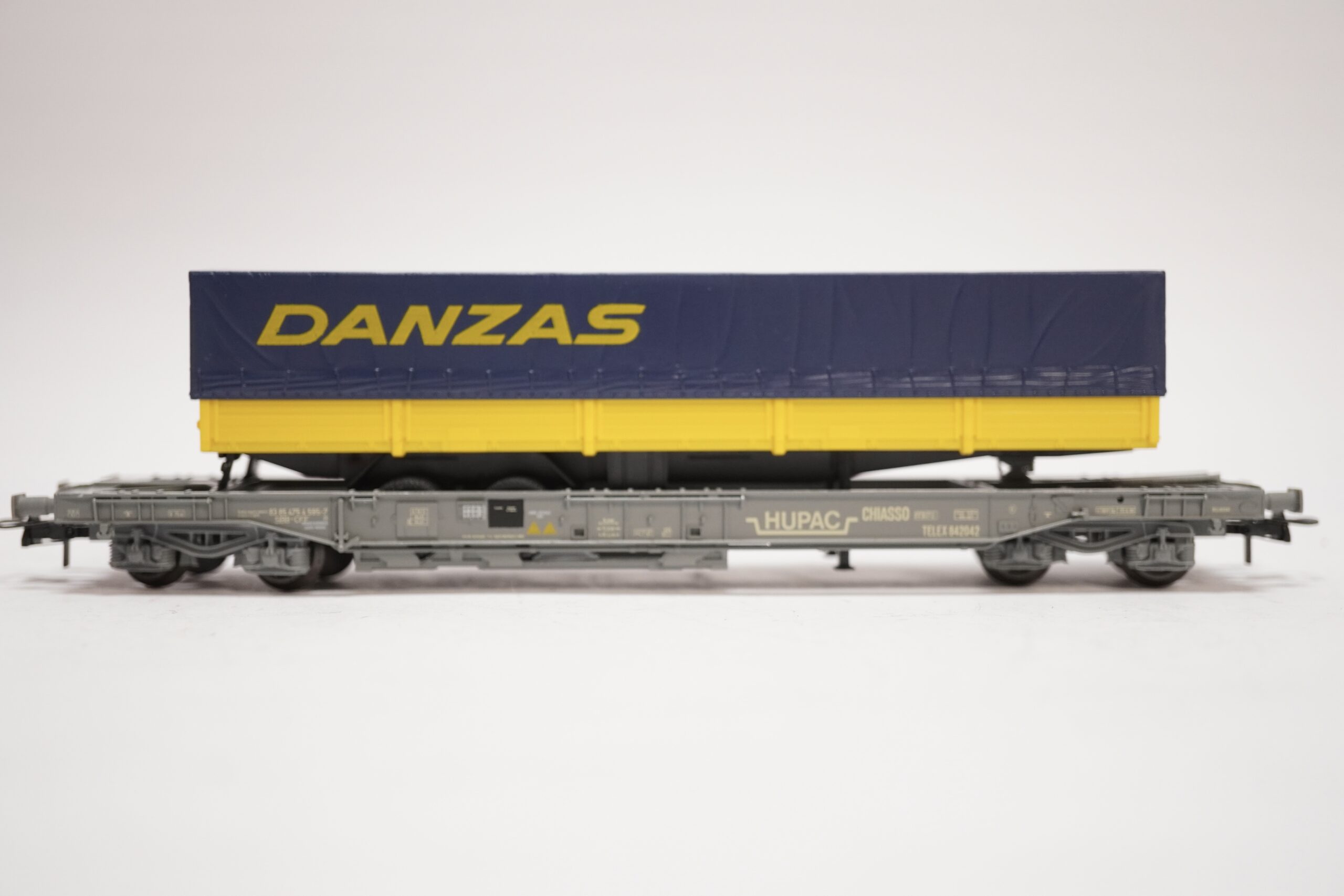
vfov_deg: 29.9
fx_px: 1680
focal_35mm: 45
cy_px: 448
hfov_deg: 43.6
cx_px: 672
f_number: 4
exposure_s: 1/250
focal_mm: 30
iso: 1000
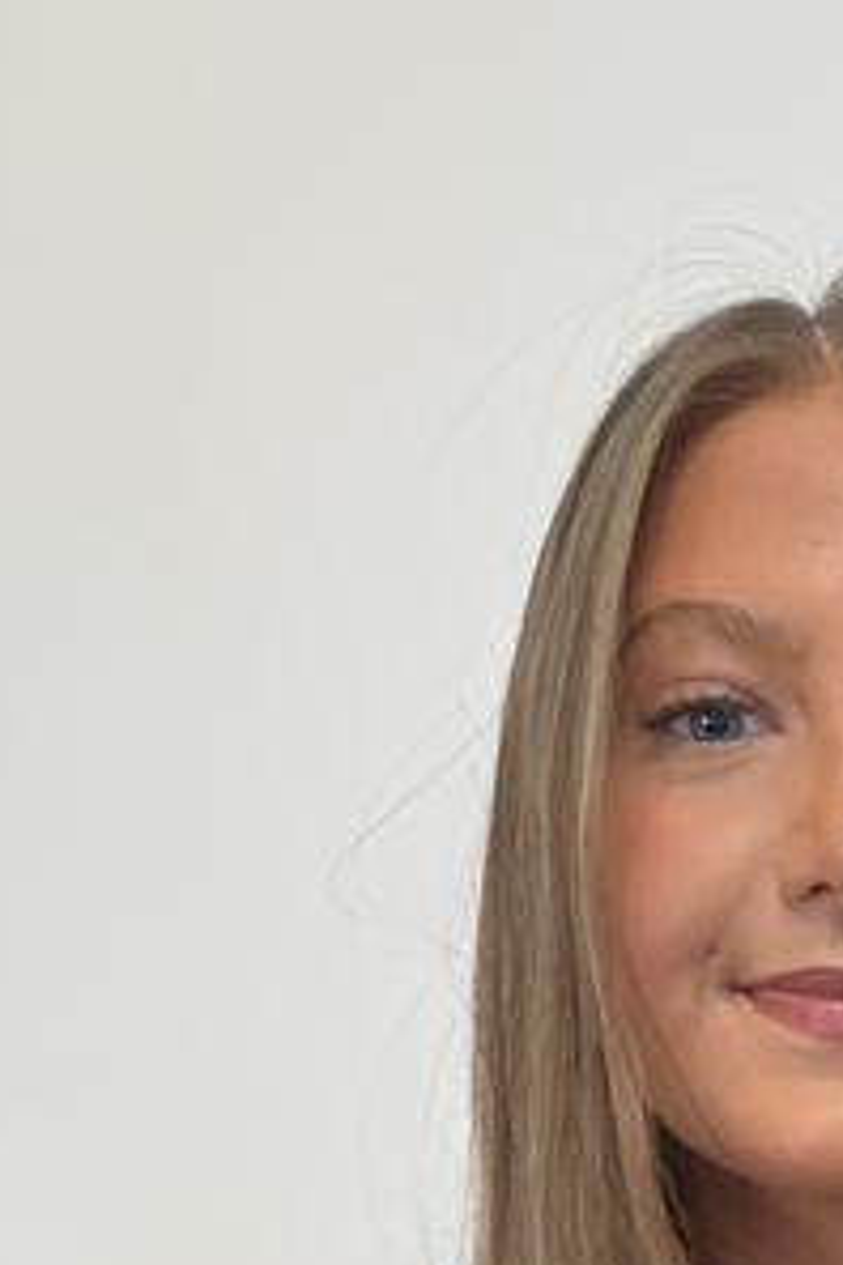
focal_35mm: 63
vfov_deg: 30.3
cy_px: 1171
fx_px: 2213
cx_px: 898
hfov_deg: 20.7
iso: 400
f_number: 1.9
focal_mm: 2.69
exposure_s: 1/29
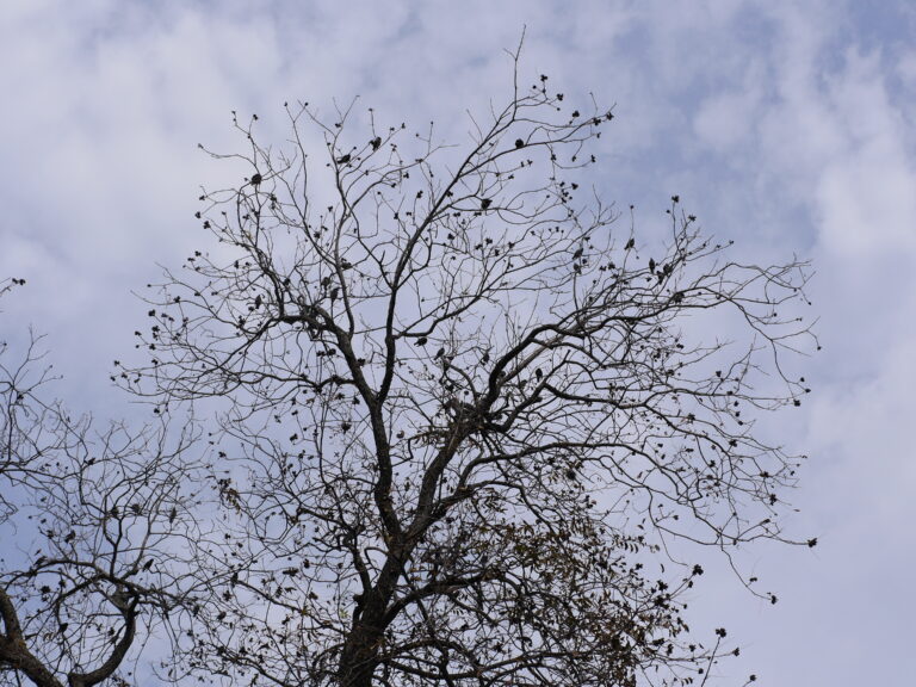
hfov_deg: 38.2
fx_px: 1323
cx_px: 458
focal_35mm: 50
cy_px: 344
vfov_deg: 29.1
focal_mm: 25
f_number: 5
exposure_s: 1/1600
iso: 200
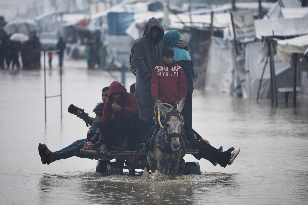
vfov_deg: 3.8
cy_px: 102
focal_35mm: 358
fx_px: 3062
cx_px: 154
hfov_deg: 5.8
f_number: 5.6
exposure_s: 1/640
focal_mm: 358
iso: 100
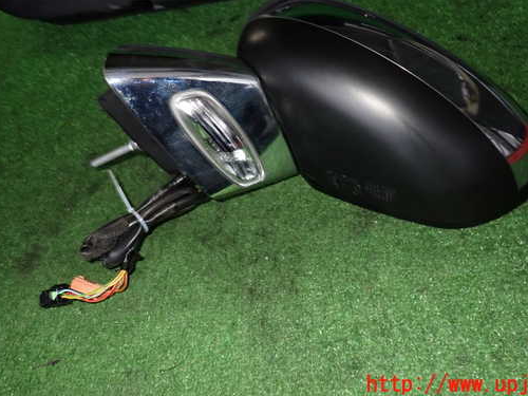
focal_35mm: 36
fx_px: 549
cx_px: 288
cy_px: 161
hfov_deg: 51.3
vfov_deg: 39.5
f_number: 6.3
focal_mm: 5.4
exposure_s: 1/30
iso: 320
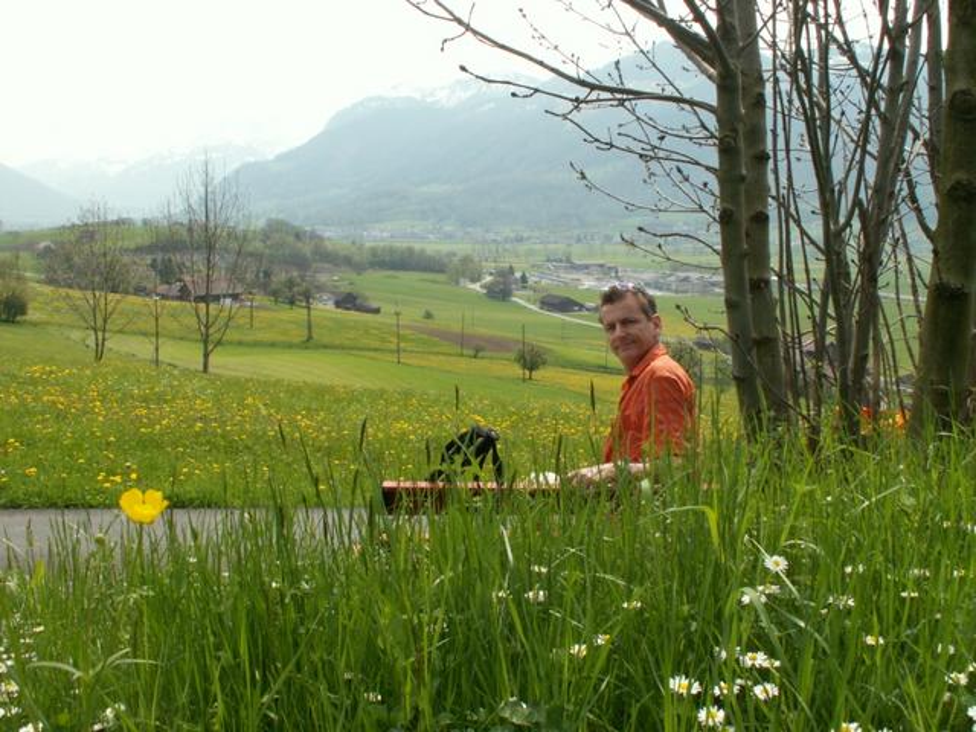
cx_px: 488
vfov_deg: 40.7
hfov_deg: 52.6
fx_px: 987
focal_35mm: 35
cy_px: 366
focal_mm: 5.86
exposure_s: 1/100
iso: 50
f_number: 8
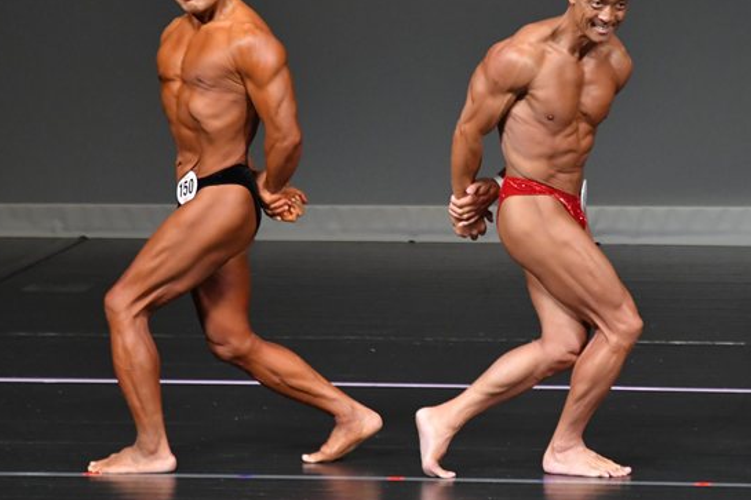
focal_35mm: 533
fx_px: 11115
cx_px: 493
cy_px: 213
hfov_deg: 3.9
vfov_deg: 2.6
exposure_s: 1/400
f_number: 5.6
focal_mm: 250
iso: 4000
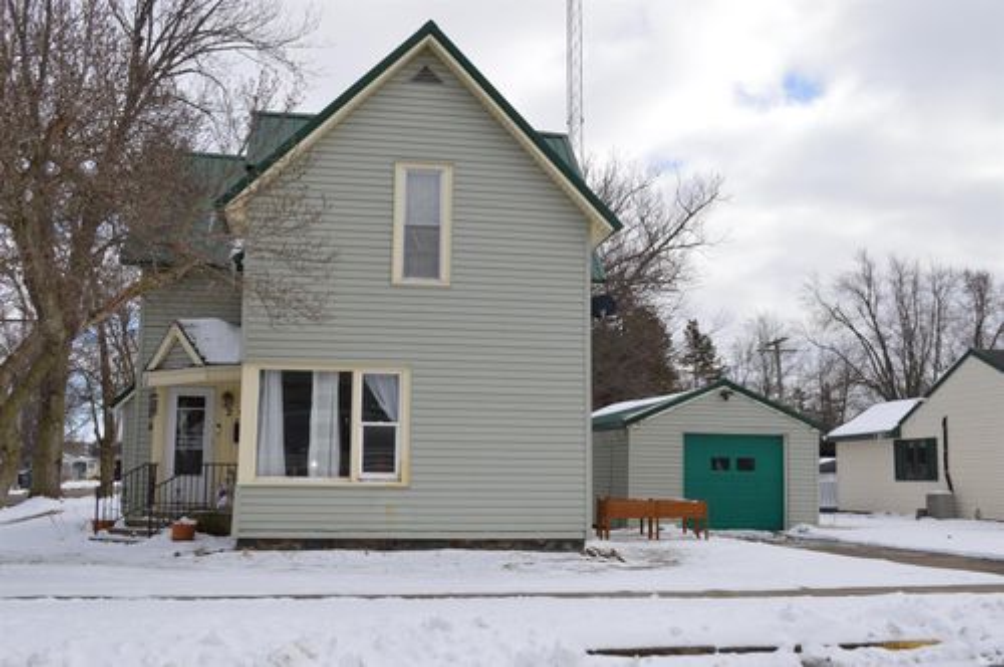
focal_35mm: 36
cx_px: 502
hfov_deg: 53.2
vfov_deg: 36.8
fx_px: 1003
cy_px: 334
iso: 100
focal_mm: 24
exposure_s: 1/200
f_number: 9
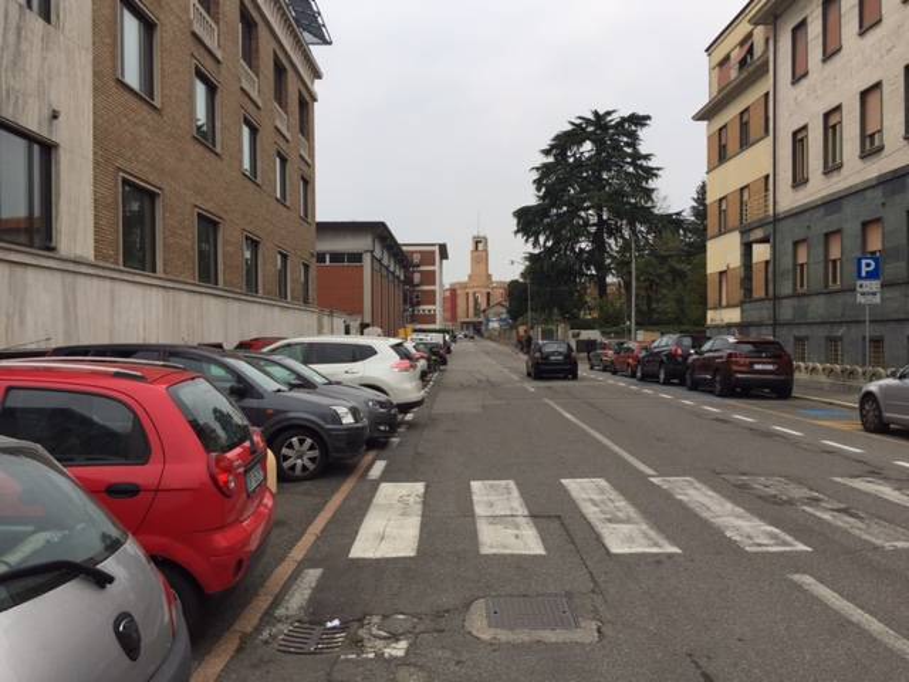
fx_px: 762
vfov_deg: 48.2
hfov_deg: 61.7
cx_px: 454
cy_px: 341
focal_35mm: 29
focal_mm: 4.15
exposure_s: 1/732
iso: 32
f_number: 2.2
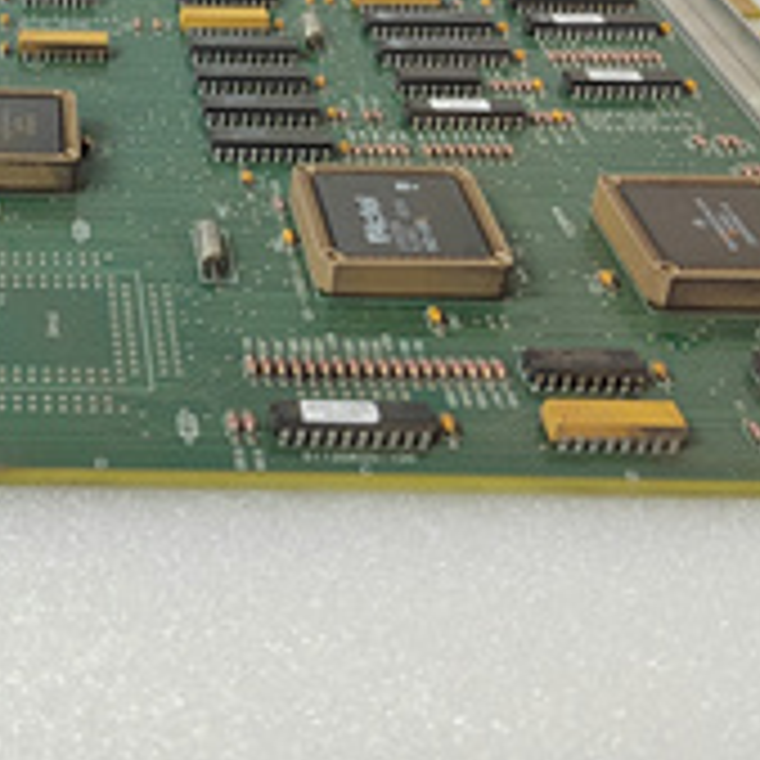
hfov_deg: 27.2
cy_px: 133
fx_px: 1490
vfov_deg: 27.9
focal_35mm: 60
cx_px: 18
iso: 1397
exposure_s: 1/50
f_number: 1.9
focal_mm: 5.52
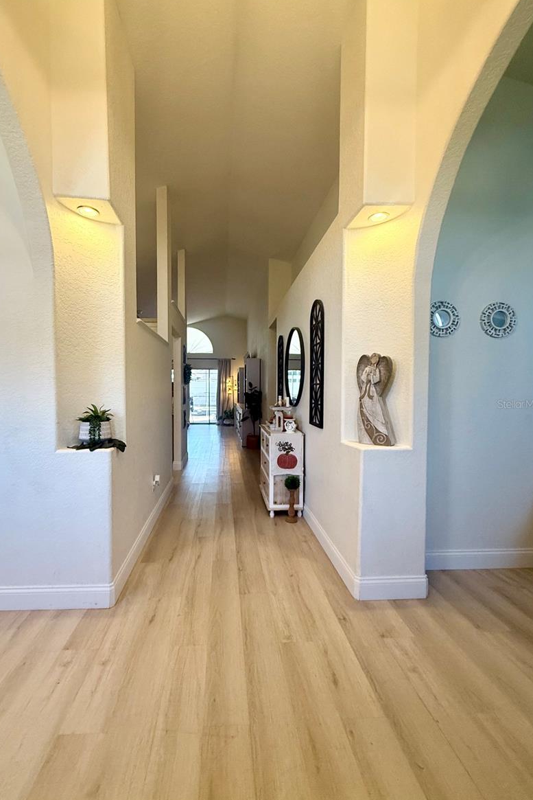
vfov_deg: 100.4
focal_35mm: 15
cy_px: 404
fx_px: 333
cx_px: 237
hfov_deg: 77.1
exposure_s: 1/120
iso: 400
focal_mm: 2.22
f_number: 2.2
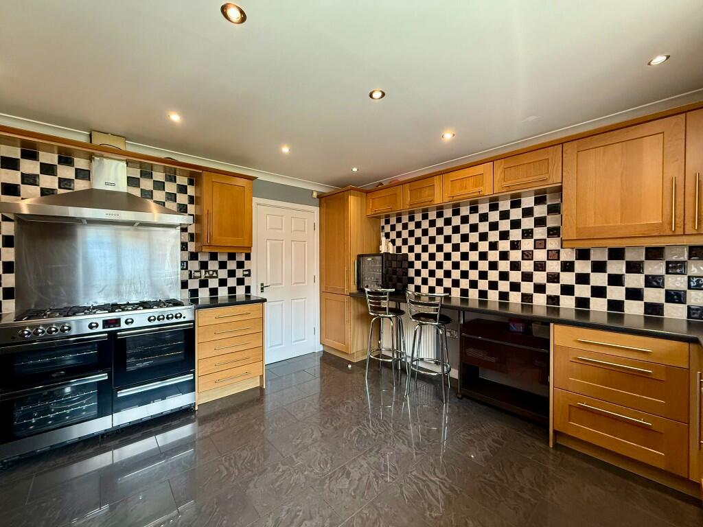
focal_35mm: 14
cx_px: 352
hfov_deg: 102.1
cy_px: 264
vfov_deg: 85.7
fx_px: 284
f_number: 2.2
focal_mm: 2.22
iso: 200
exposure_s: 1/100
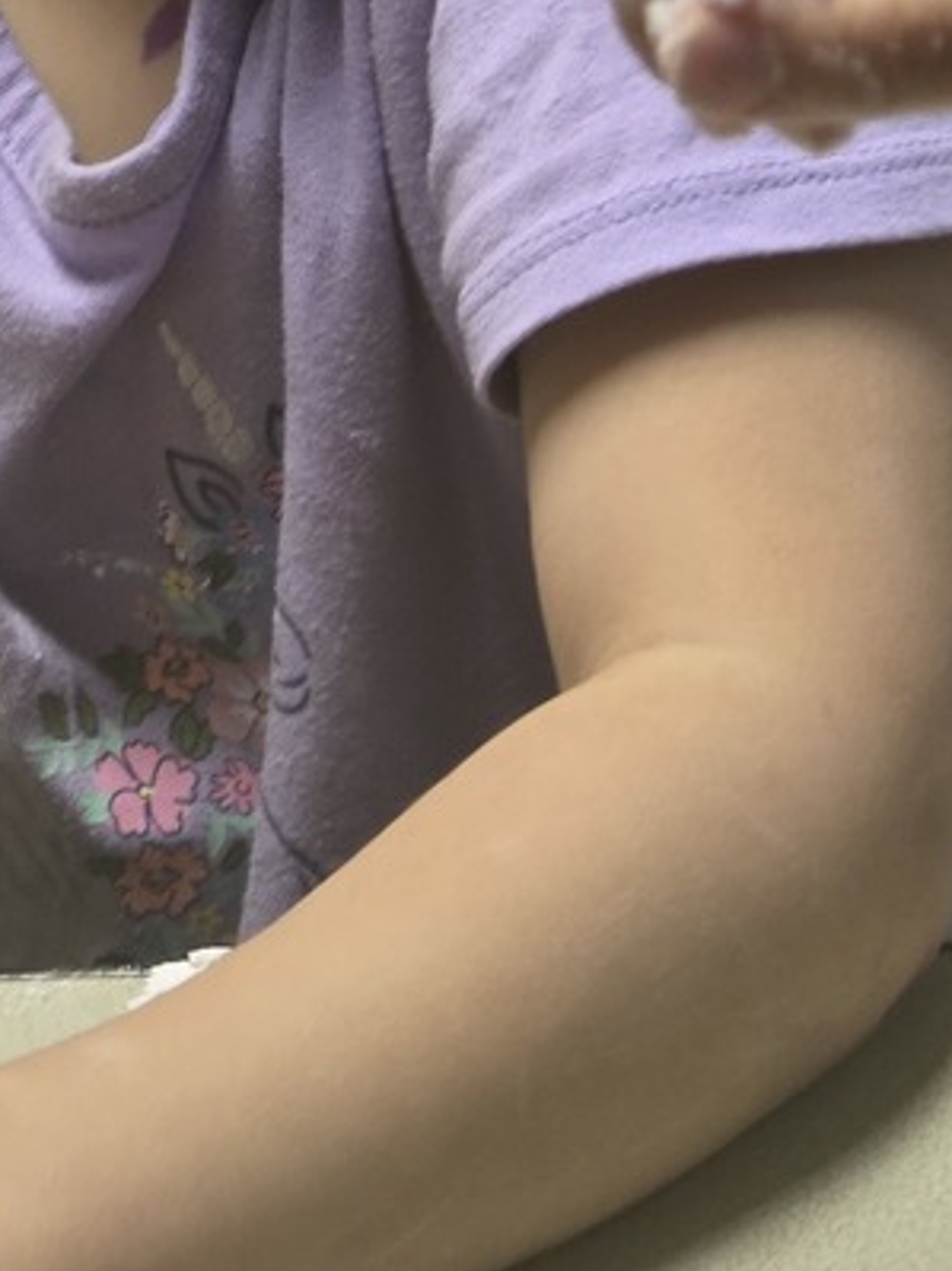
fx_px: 10823
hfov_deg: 5.0
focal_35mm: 295
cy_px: 178
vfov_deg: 6.7
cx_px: -38
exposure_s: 1/60
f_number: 3.4
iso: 640
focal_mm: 18.6
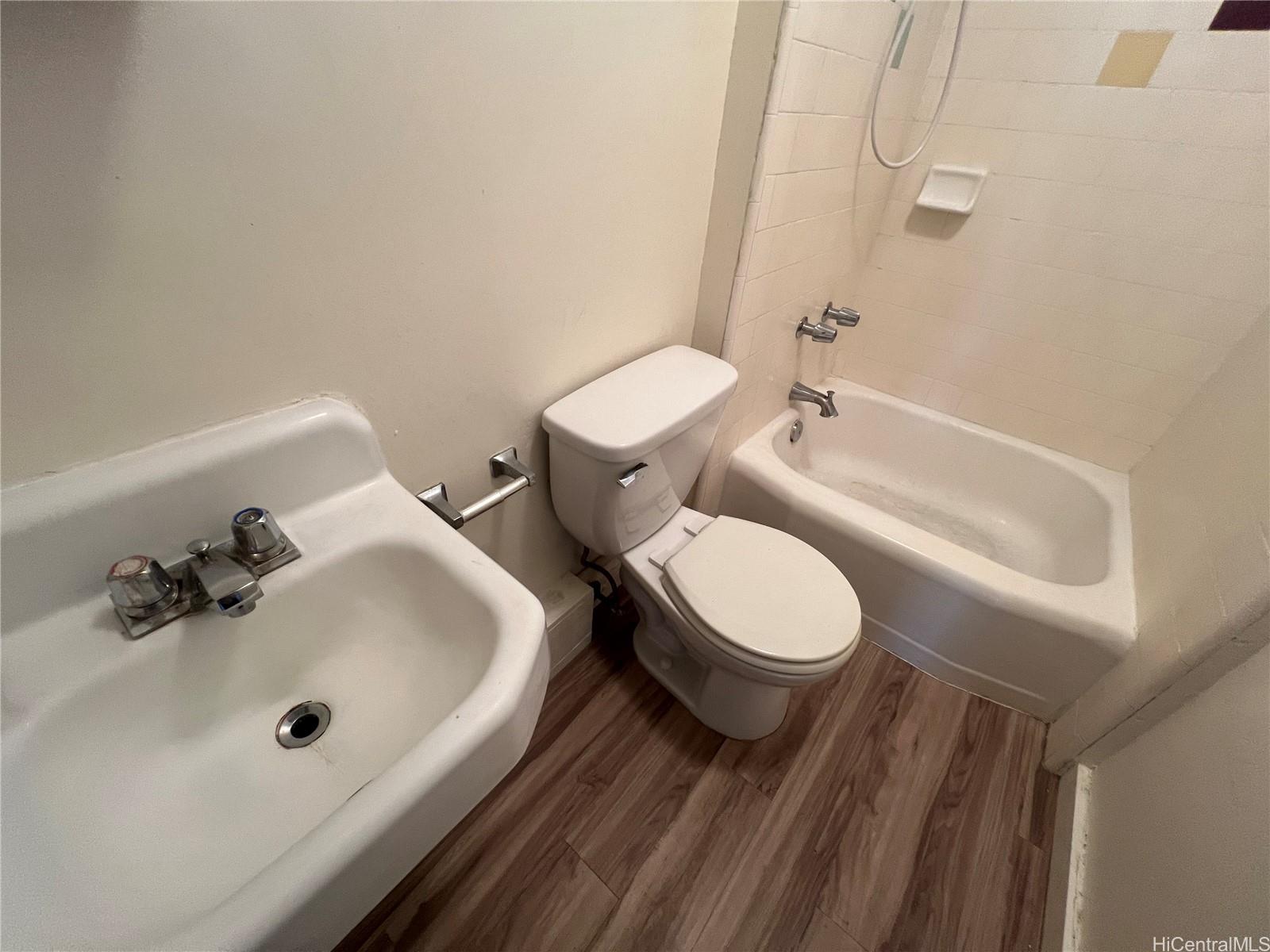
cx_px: 635
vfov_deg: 89.9
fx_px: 477
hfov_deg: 106.2
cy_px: 476
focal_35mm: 13
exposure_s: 1/60
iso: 200
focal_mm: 1.57
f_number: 1.8
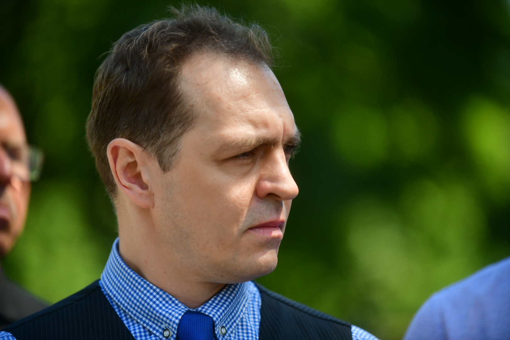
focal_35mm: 150
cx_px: 255
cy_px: 170
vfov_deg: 9.1
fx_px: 2125
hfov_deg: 13.7
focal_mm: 150
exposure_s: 1/4000
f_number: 2.8
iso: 450
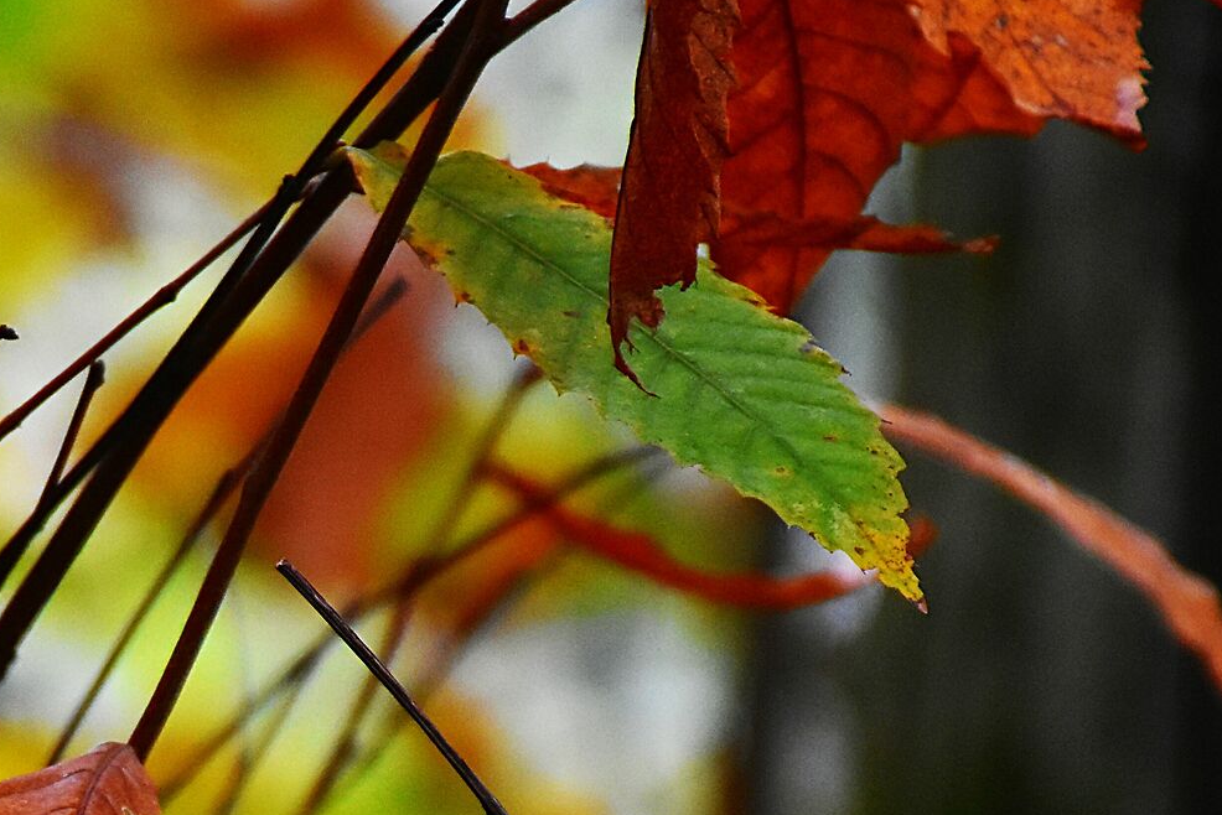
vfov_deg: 2.7
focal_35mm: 511
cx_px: 120
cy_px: 926
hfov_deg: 4.0
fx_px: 17350
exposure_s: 1/250
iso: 2500
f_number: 5.6
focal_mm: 140
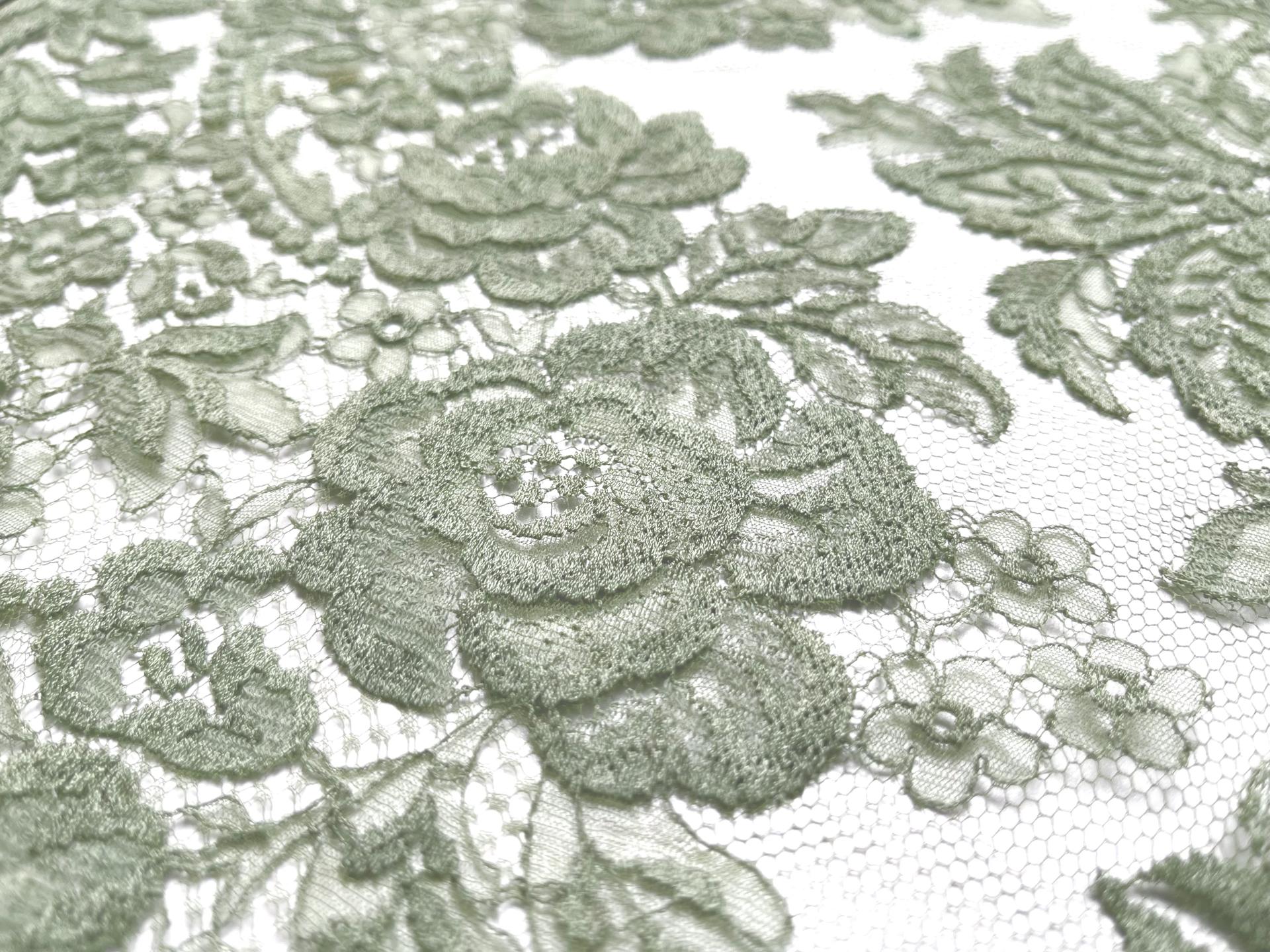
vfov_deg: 53.1
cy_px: 476
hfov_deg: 67.3
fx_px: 954
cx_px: 635
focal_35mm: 26
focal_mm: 5.1
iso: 32
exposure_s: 1/362
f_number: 1.6
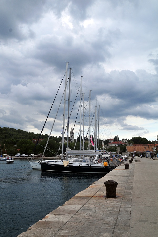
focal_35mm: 33
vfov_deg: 57.3
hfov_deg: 39.9
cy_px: 118
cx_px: 79
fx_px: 218
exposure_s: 1/1250
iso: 320
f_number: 9
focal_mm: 22
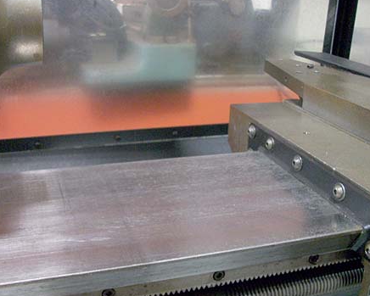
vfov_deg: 34.7
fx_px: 471
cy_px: 185
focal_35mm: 43
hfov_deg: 42.9
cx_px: 184
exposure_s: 1/8
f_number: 2.9
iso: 250
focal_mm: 5.7
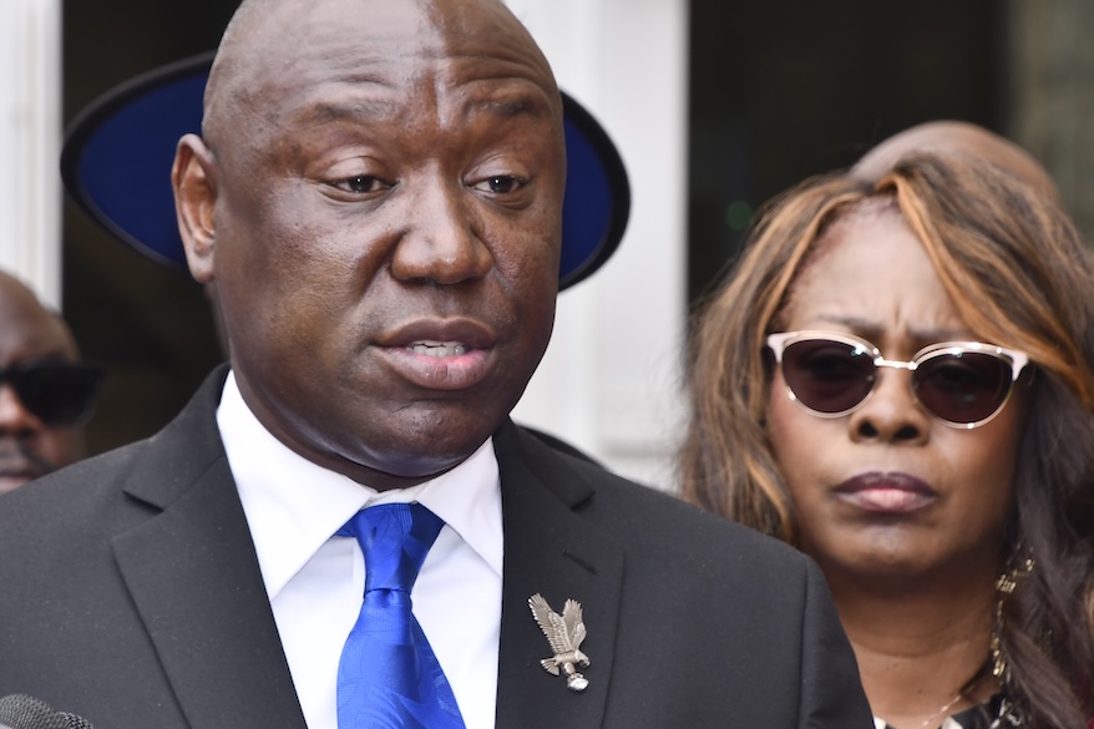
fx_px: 9965
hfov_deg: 6.3
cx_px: 409
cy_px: 306
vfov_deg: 4.2
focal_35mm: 328
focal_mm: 160
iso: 400
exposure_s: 1/250
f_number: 9
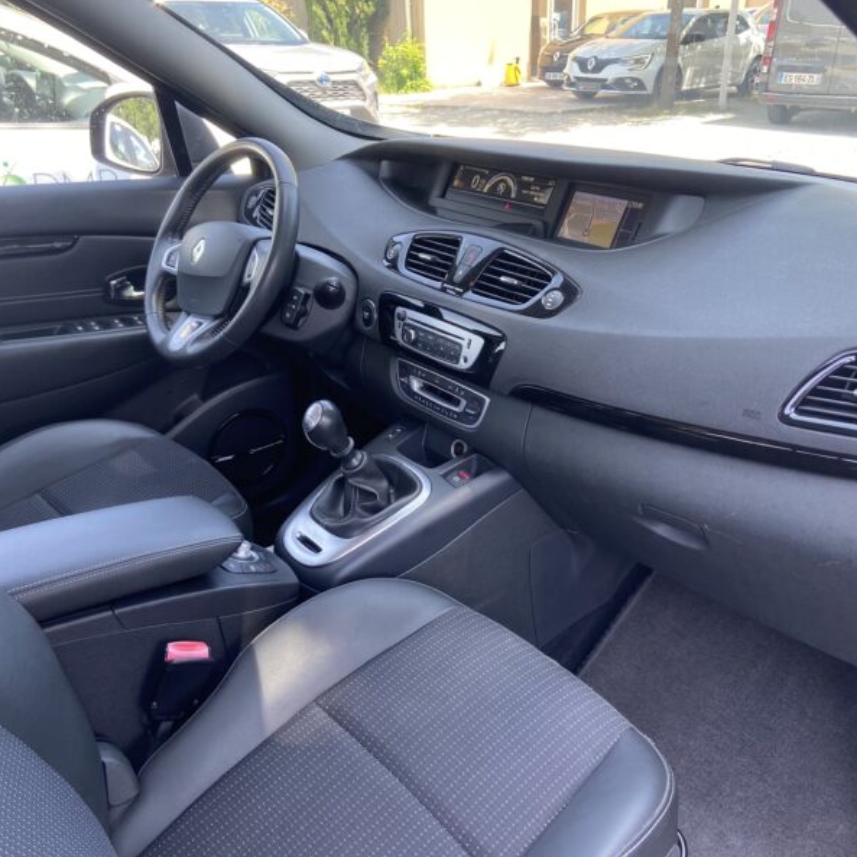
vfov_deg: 52.5
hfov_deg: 52.5
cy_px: 425
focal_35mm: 31
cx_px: 454
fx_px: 868
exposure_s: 1/122
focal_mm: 4.25
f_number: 1.8
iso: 40
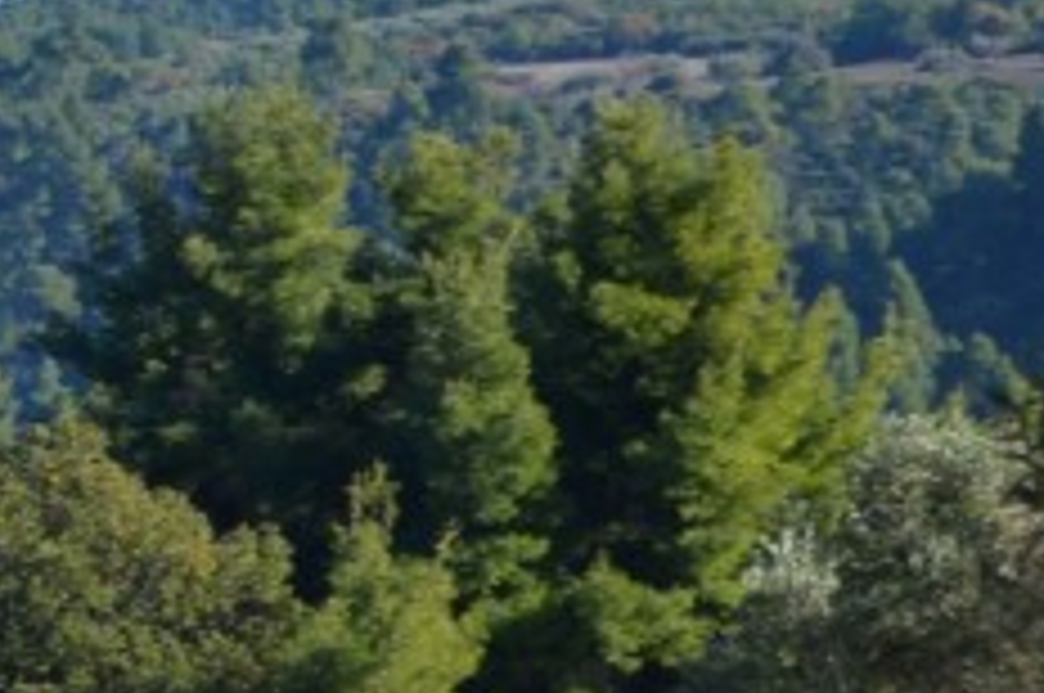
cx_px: -1485
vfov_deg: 3.3
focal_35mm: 410
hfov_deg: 4.9
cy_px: -202
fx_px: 11887
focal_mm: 55
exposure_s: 1/200
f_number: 7.1
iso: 100
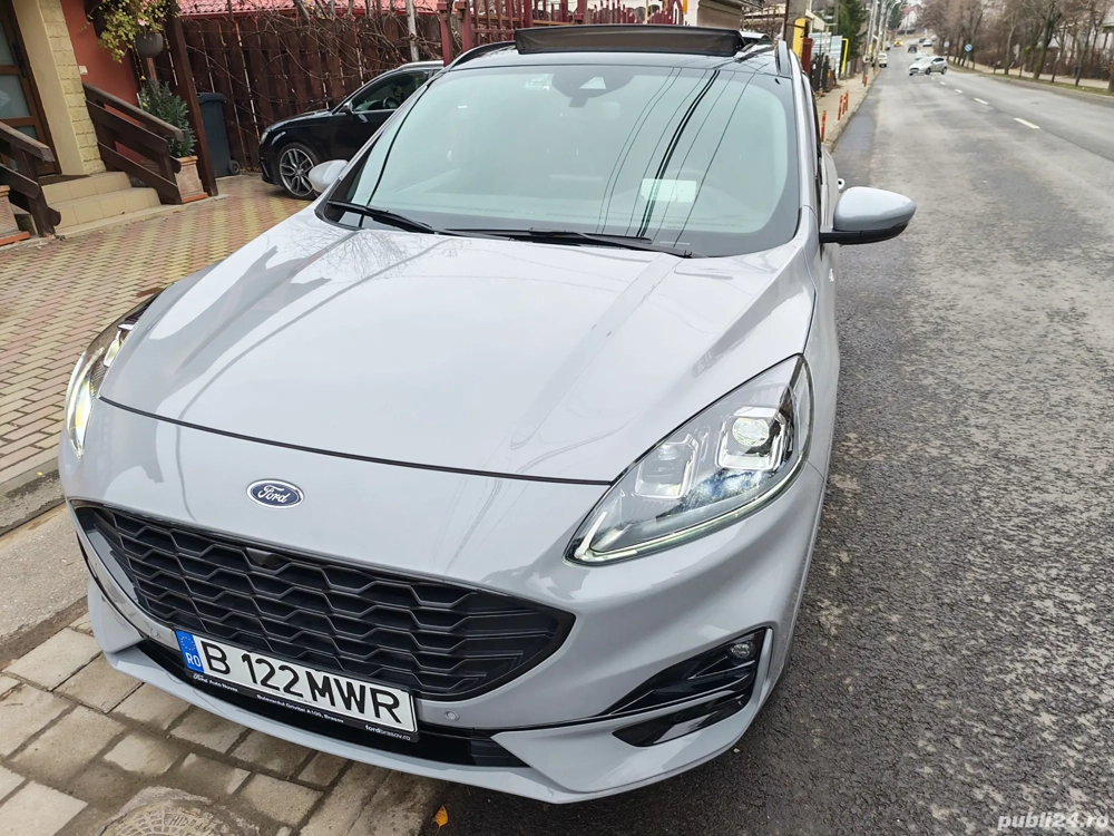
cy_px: 418
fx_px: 740
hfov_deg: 73.9
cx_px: 557
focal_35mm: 23
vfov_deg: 58.9
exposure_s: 1/100
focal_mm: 5.4
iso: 64
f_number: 1.6
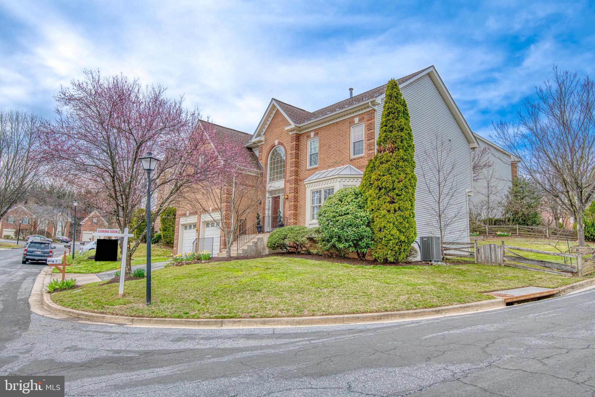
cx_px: 298
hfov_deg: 71.5
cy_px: 198
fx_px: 413
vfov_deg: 51.3
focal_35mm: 25
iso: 800
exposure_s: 1/1600
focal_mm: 25
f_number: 8
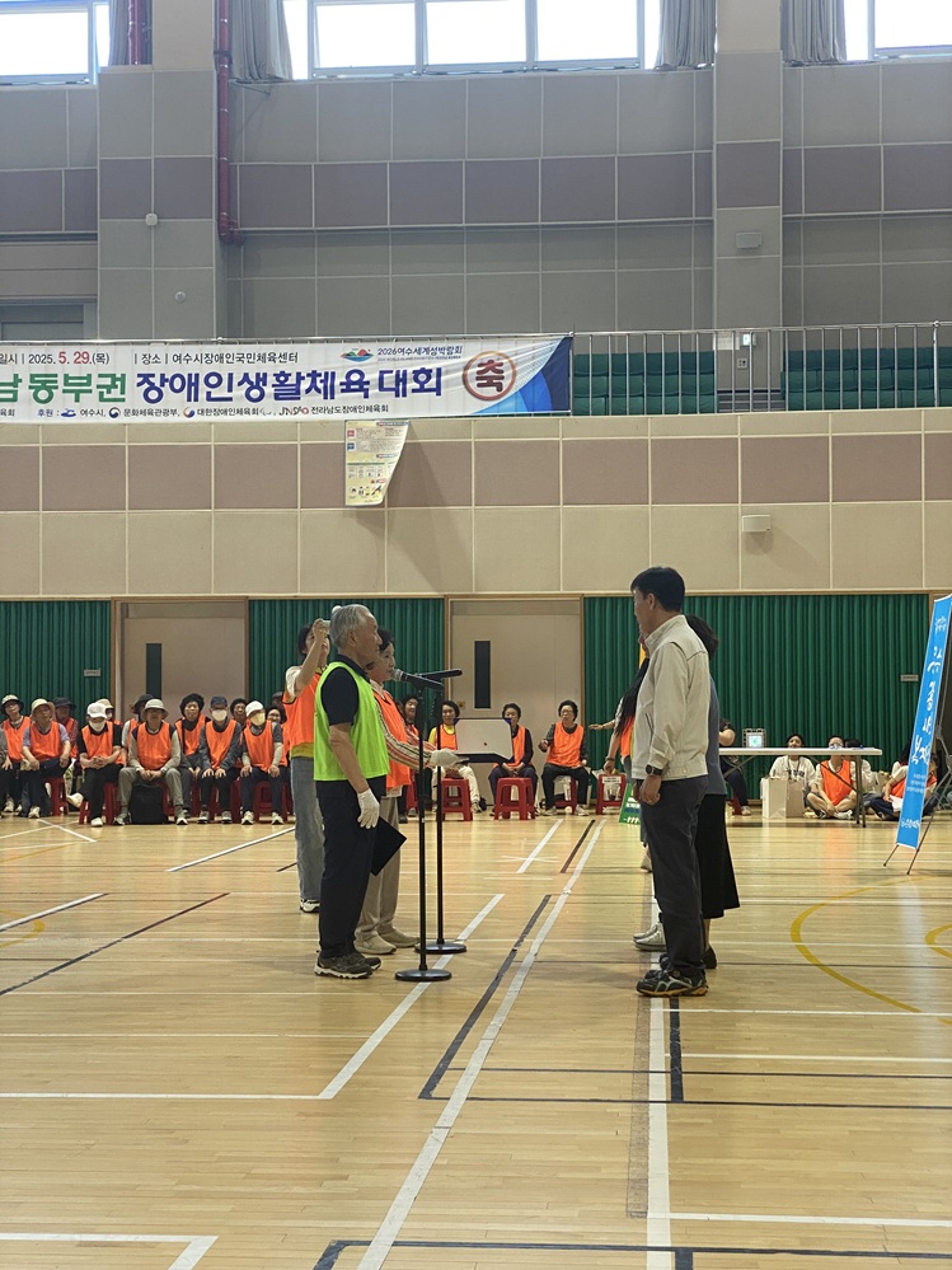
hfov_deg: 28.0
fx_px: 1907
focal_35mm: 52
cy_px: 635
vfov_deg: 36.8
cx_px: 476
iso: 64
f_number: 2
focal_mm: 6
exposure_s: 1/122
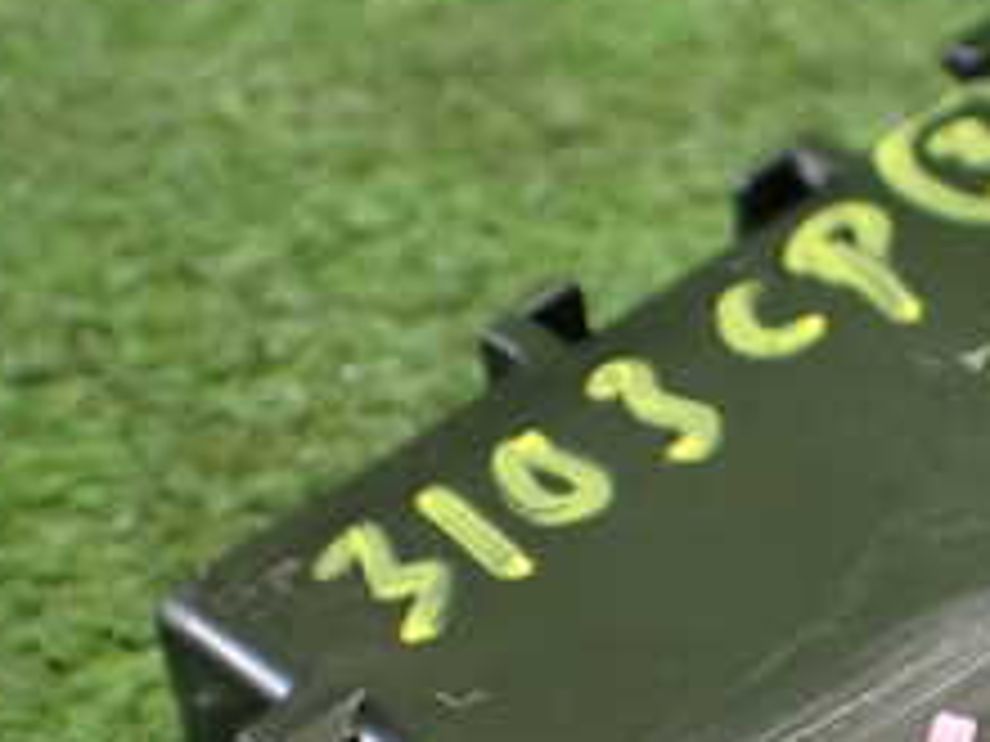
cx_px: 922
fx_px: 2345
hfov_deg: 23.1
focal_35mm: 82
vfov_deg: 17.7
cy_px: 657
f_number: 2.3
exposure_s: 1/30
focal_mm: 5.4
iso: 1000
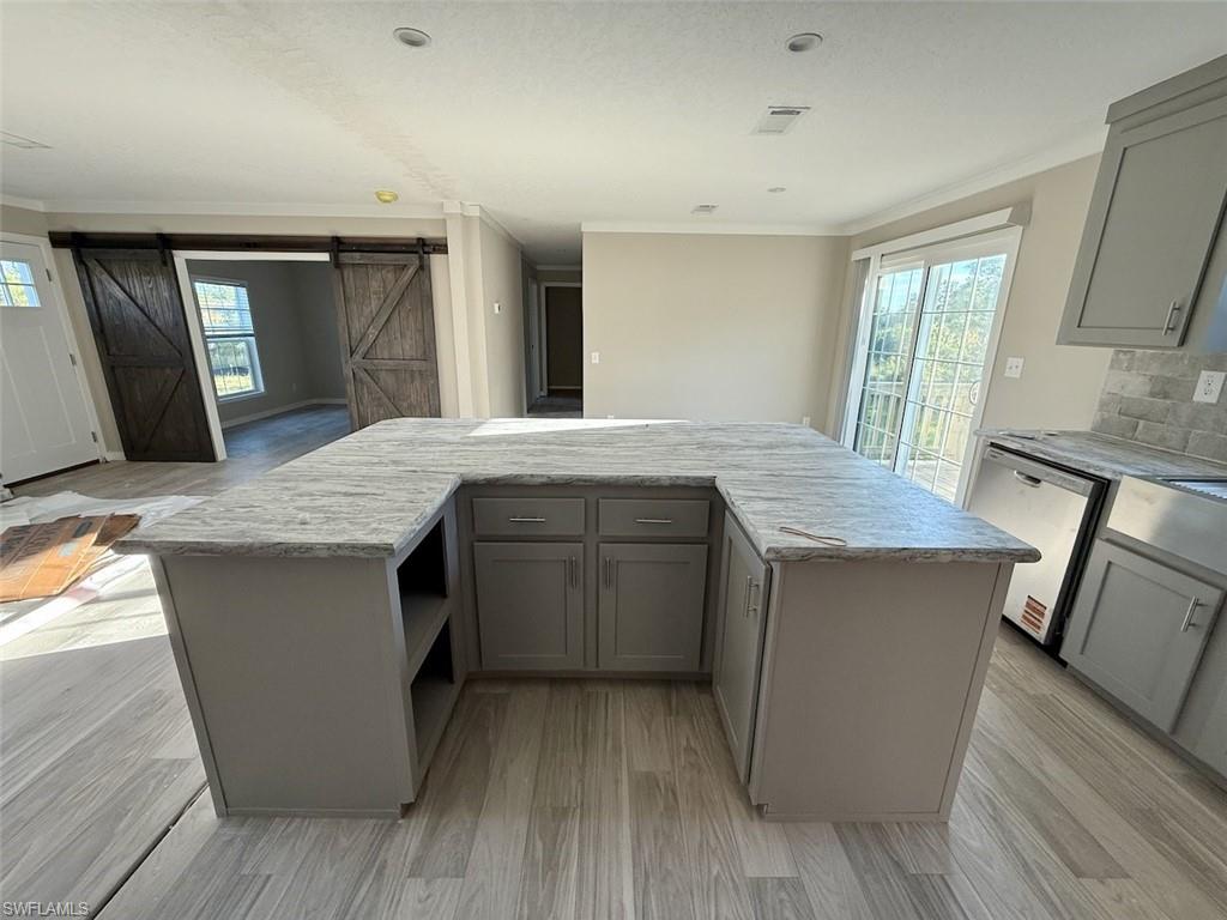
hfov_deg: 102.1
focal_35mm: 14
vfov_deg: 85.7
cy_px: 460
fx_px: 496
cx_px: 614
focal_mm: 2.22
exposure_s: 1/99
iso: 100
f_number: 2.2
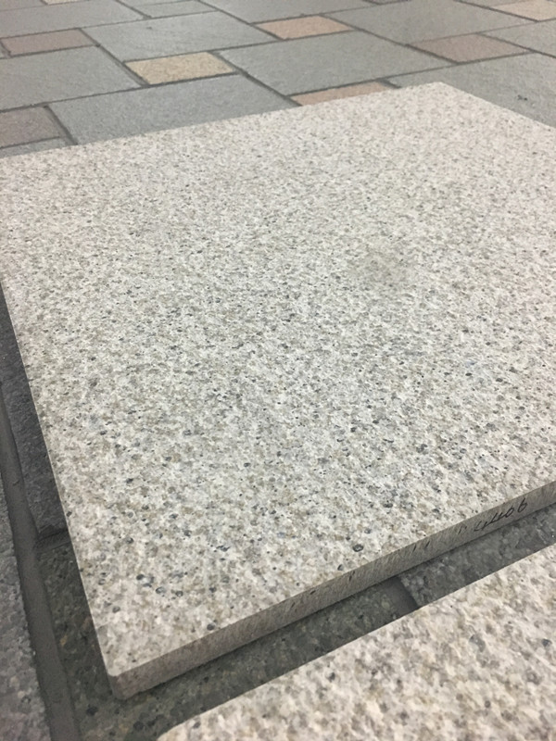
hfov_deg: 48.2
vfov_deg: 61.7
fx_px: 621
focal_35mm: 29
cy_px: 370
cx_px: 278
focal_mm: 4.15
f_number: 2.2
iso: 200
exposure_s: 1/25
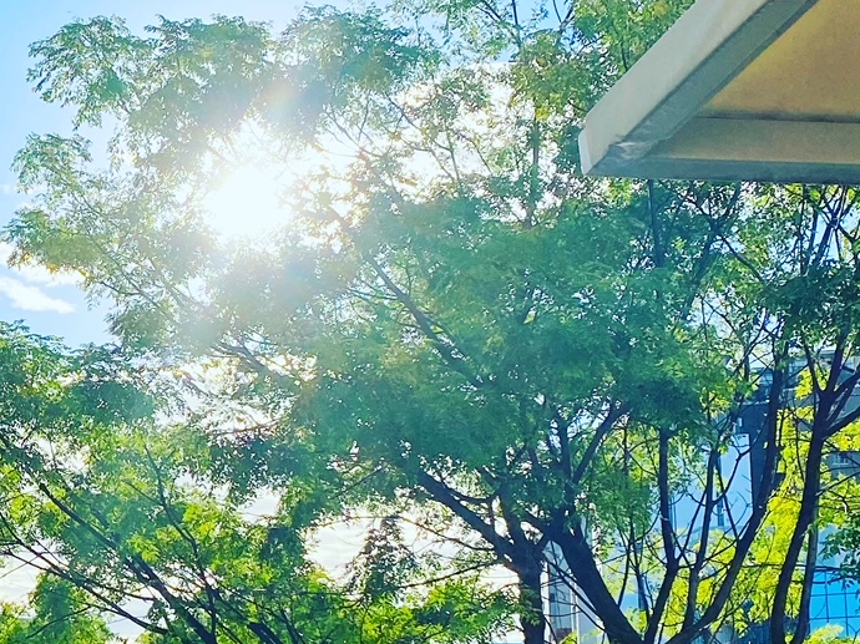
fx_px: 1887
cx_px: -62
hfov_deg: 24.2
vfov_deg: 19.1
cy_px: 548
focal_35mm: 76
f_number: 1.8
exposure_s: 1/2817
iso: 32
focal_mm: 4.25
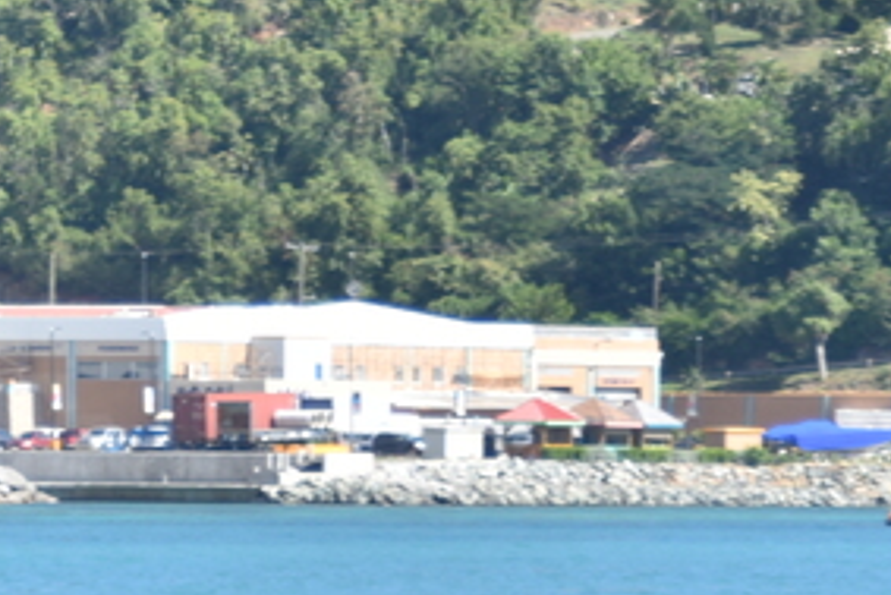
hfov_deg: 3.4
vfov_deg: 2.2
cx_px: -189
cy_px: -582
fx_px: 15105
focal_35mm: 610
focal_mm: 135
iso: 110
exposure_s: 1/320
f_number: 5.6
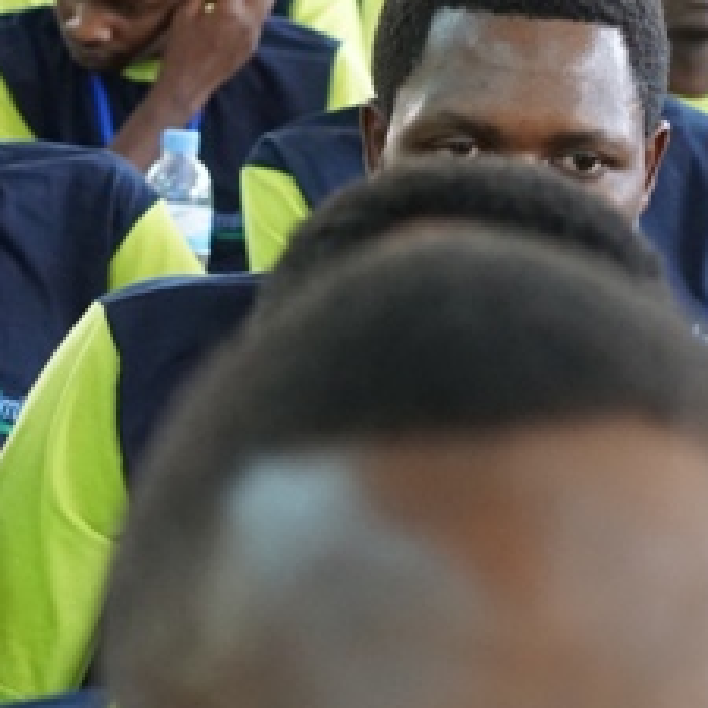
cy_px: 269
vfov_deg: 8.8
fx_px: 4610
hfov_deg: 8.6
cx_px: 950
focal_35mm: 199
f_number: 5.6
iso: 2500
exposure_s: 1/50
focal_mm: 55
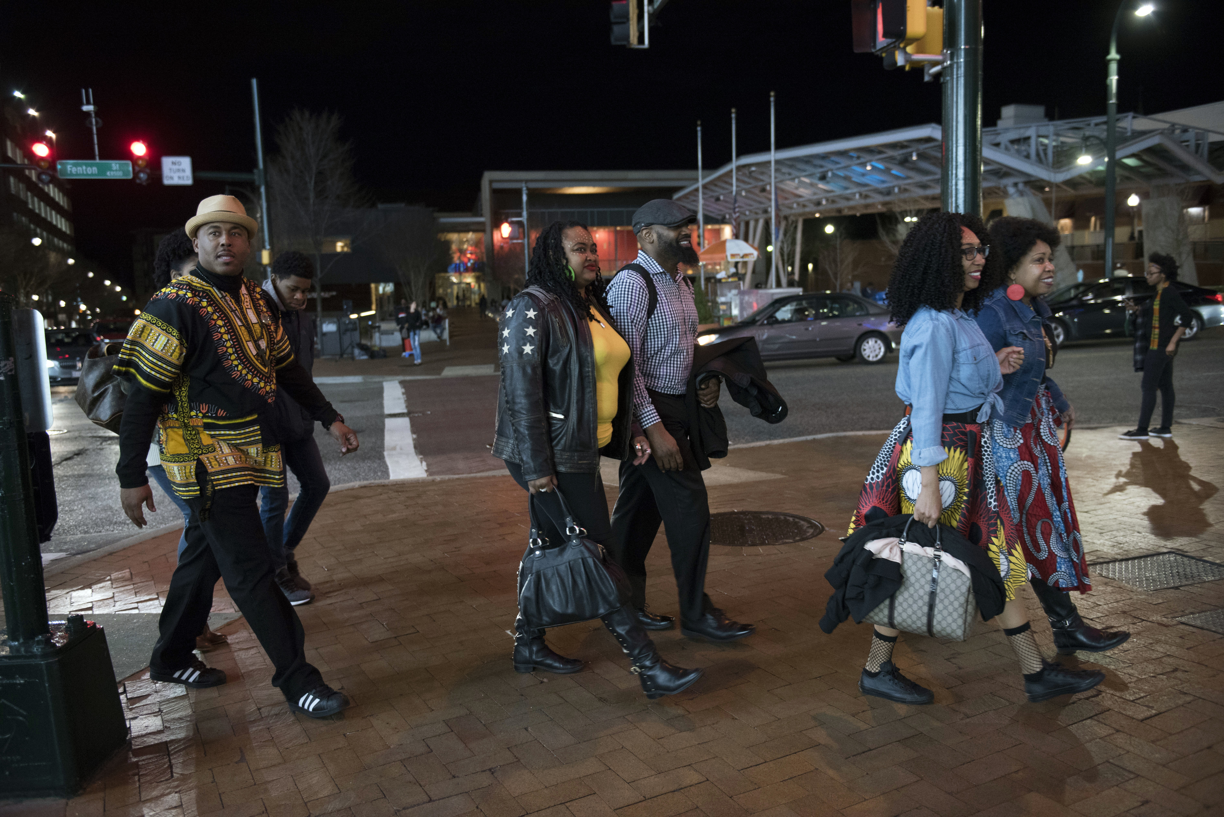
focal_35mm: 31
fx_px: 1054
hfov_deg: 60.3
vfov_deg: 42.4
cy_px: 408
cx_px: 612
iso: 3200
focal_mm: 31
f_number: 3.2
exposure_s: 1/200
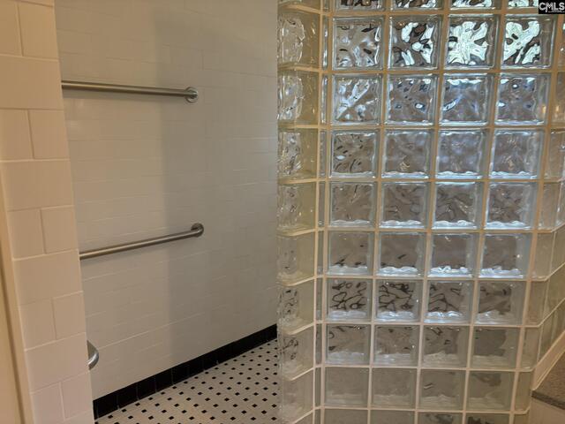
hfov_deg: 67.3
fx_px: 424
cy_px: 212
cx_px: 282
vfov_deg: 53.1
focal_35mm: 26
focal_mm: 5.96
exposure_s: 1/60
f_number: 1.6
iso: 160
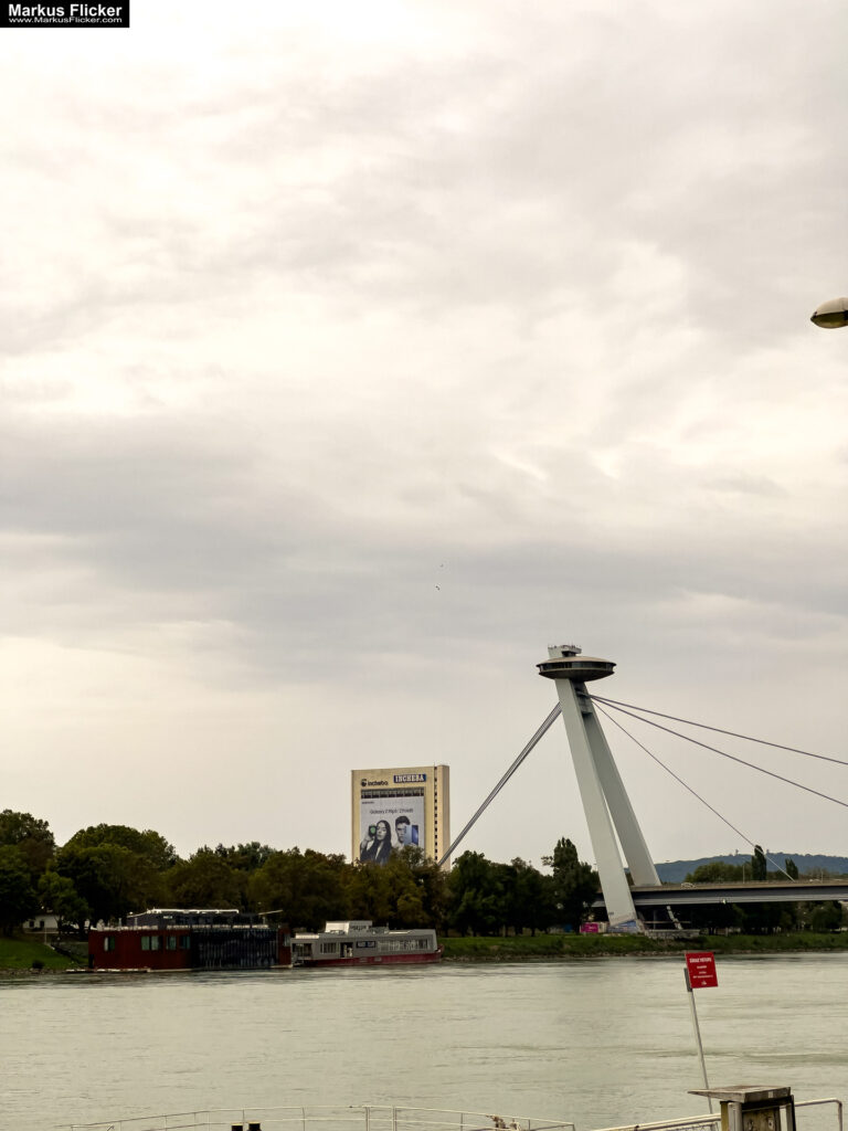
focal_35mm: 77
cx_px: 424
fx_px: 2515
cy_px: 566
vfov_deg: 25.3
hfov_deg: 19.1
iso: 32
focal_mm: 9
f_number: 2.8
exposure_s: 1/950
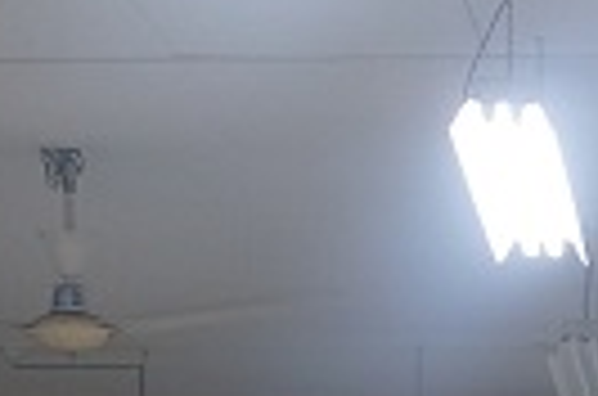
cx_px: 632
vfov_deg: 5.1
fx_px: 4237
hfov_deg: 8.0
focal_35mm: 256
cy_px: 1132
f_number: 4
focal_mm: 23
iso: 400
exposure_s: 1/60
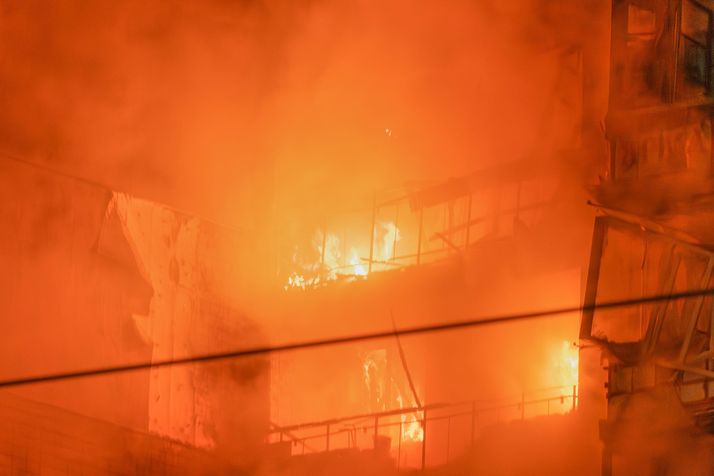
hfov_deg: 4.6
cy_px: 400
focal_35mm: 444
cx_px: 271
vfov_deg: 3.1
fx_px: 8806
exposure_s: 1/15
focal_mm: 200
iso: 2000
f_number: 2.8
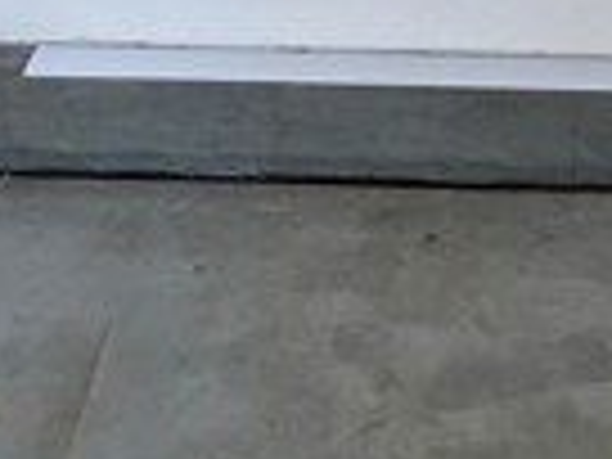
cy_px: -562
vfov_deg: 15.9
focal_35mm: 61
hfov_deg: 31.6
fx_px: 1078
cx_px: 374
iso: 32
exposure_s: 1/216
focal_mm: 1.57
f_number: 1.8
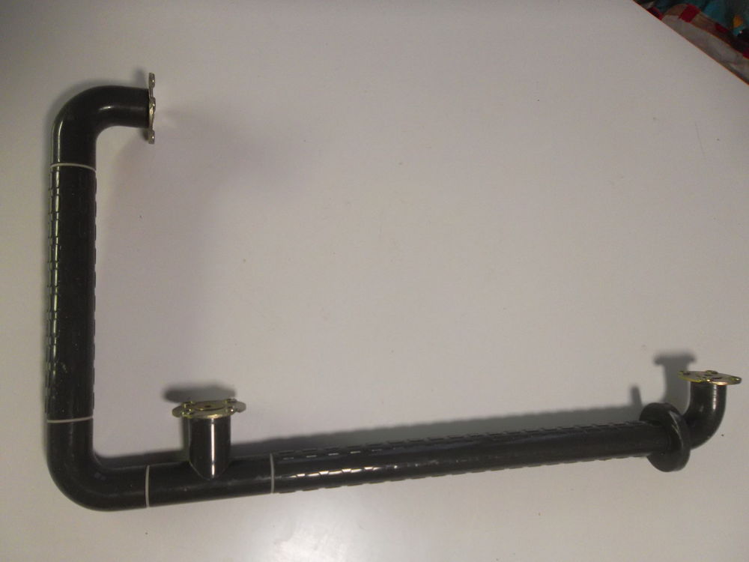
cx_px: 374
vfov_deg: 51.4
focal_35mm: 27
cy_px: 281
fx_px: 584
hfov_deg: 65.3
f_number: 3.5
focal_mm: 4.9
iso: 310
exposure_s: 1/45
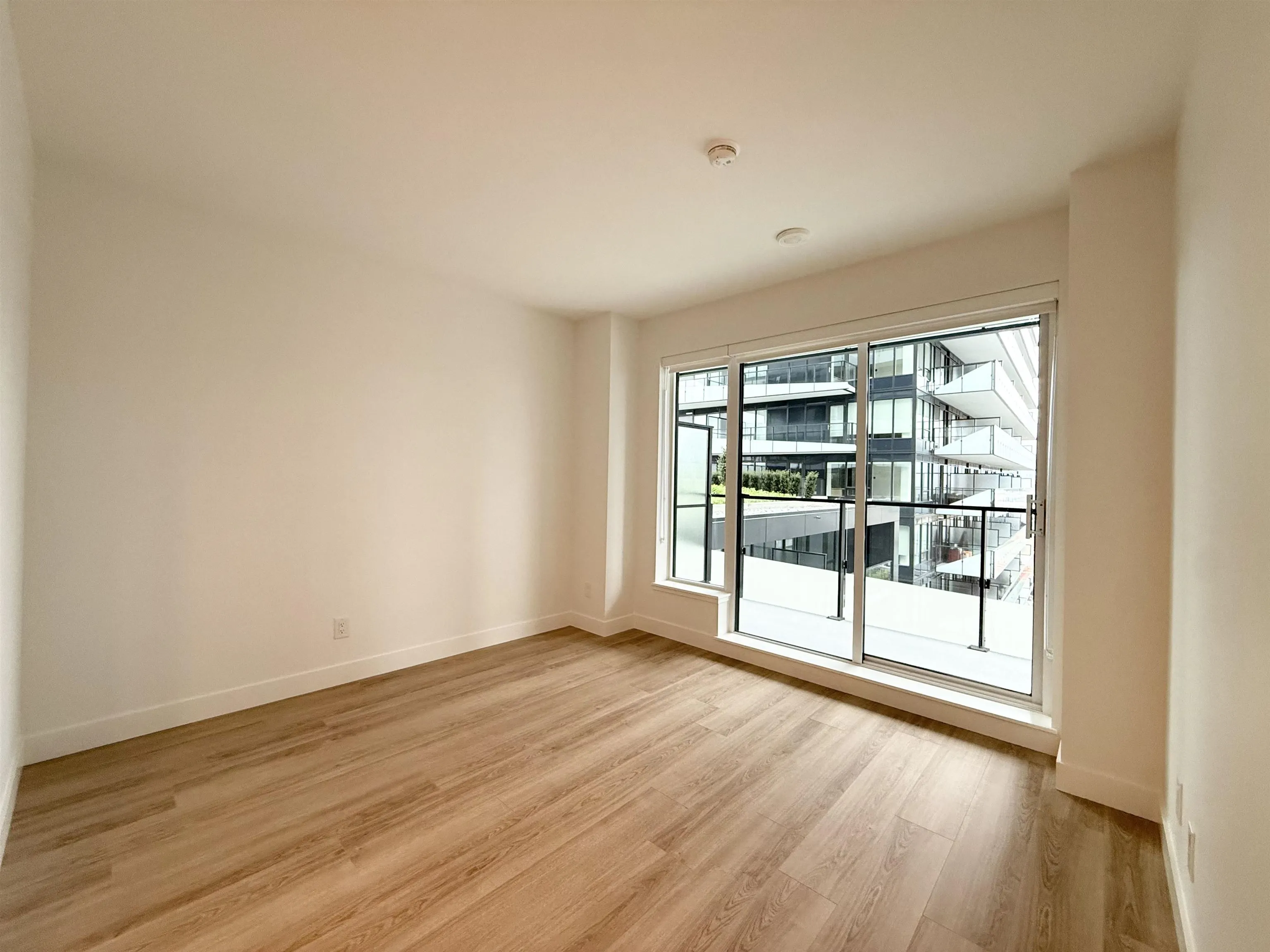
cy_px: 476
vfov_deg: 85.7
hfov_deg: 102.1
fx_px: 514
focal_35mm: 14
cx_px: 635
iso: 320
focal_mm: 2.22
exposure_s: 1/120
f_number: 2.2
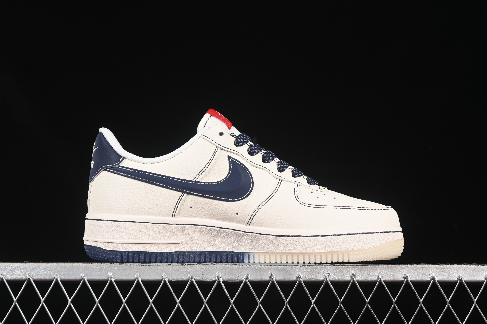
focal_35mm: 75
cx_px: 244
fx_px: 1015
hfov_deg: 27.0
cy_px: 162
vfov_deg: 18.2
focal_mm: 50
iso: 160
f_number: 7.1
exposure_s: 1/80
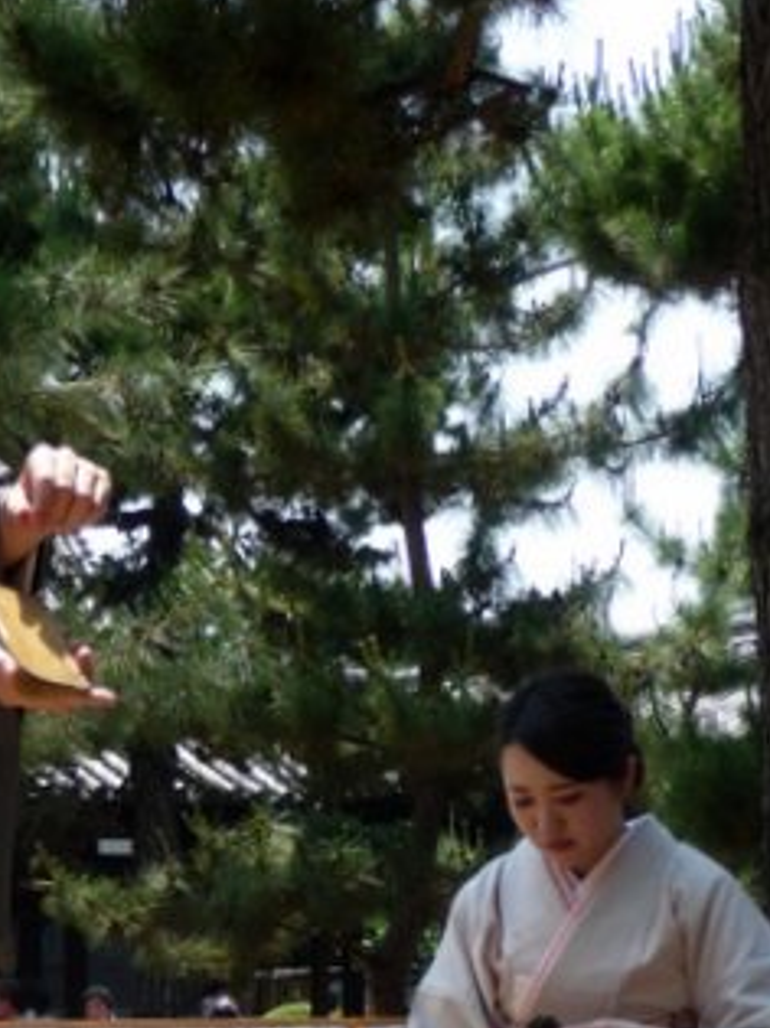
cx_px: 268
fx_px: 3769
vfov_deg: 15.2
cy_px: 1110
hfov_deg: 11.7
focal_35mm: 127
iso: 100
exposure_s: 1/400
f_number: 4.2
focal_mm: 8.5
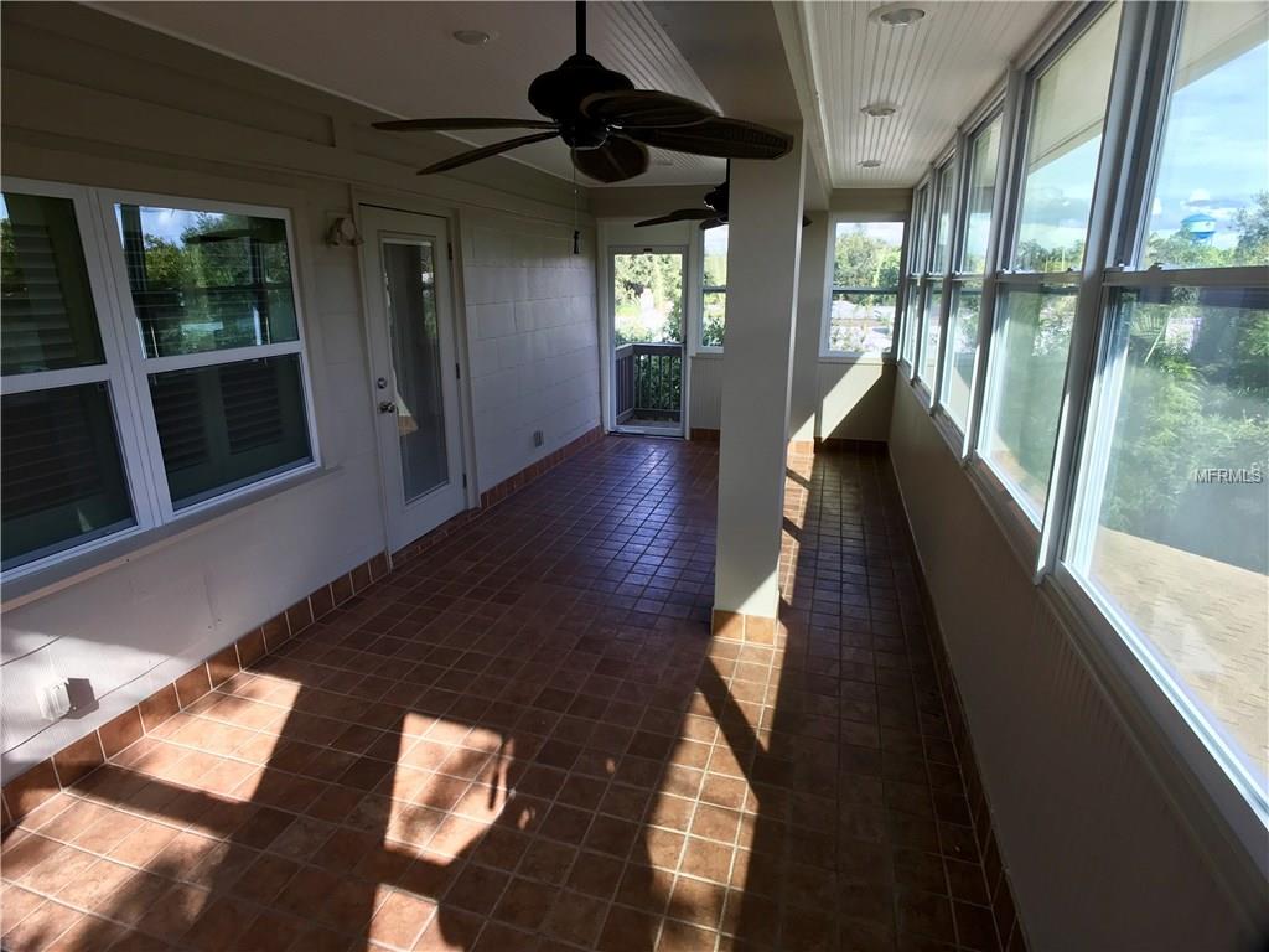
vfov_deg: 49.7
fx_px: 1026
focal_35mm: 28
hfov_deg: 63.4
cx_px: 634
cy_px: 476
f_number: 1.8
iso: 20
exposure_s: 1/251
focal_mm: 3.99
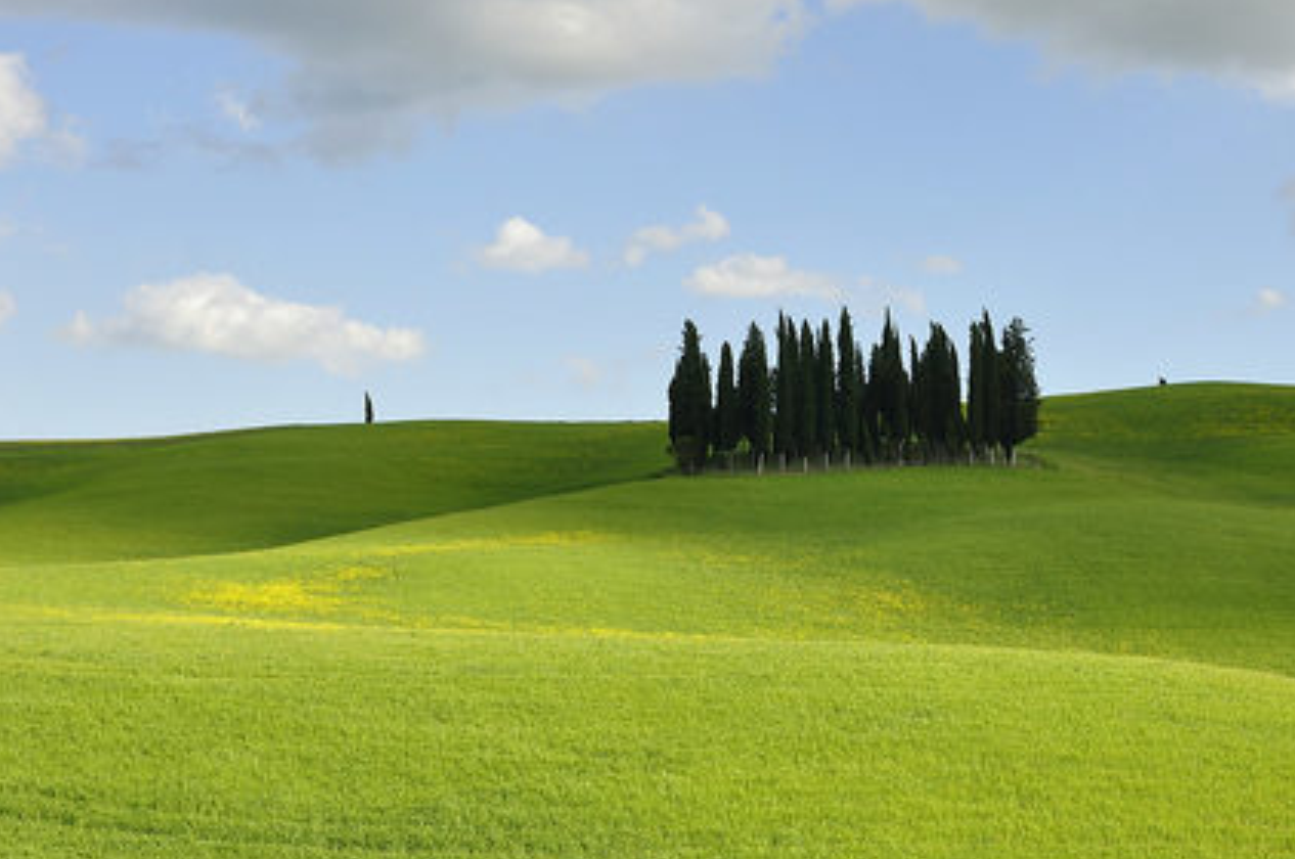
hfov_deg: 31.3
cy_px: 356
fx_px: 2299
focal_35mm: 64
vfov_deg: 21.2
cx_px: 816
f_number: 10
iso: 200
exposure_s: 1/320
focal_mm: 30
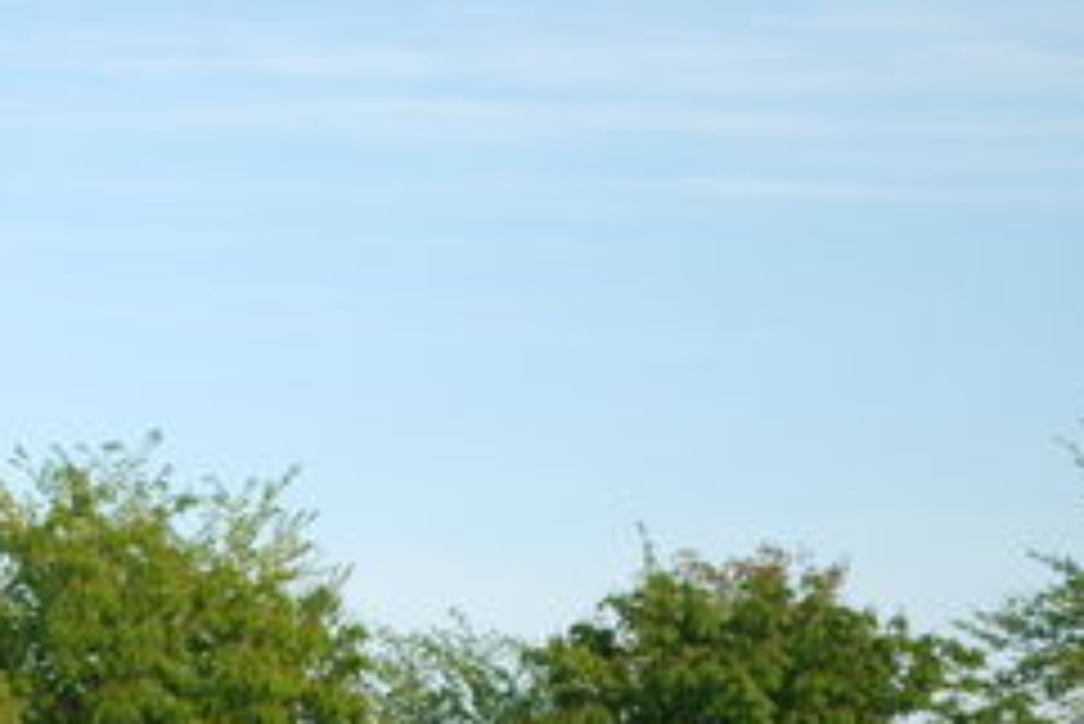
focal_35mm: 219
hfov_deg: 9.3
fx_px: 6608
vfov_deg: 6.2
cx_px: -40
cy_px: 841
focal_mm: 55
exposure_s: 1/125
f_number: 5.6
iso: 100
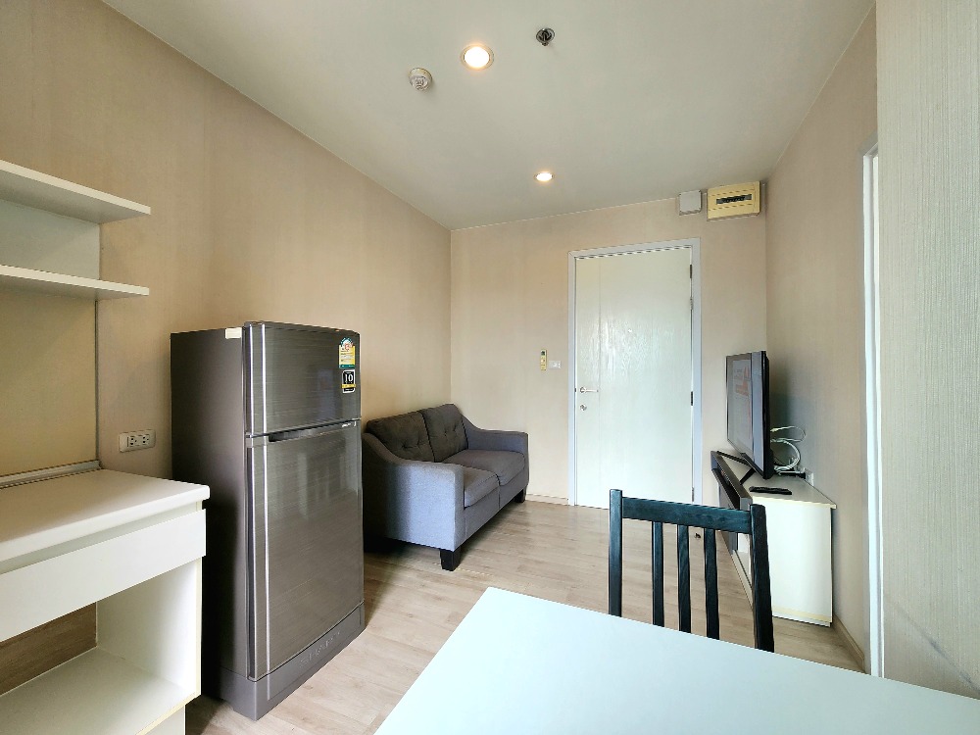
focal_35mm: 13
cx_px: 490
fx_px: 368
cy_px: 368
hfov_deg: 106.2
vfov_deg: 89.9
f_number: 2.2
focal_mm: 2.2
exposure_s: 1/100
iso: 64
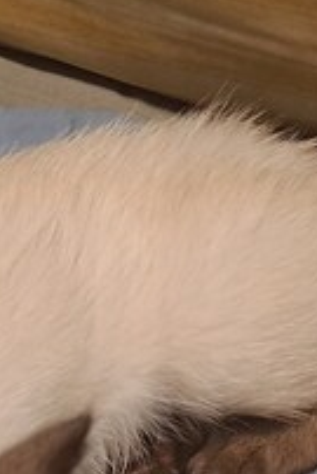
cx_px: 73
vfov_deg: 16.4
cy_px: 759
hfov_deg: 12.3
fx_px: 1464
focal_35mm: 111
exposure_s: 1/30
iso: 320
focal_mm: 5.23
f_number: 1.8
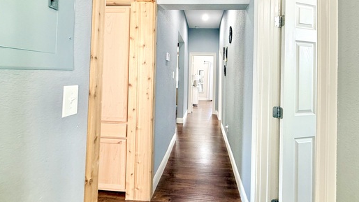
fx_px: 181
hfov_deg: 89.4
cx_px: 194
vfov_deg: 57.4
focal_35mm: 19
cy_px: 73
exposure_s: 1/60
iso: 250
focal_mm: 2.22
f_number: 2.2
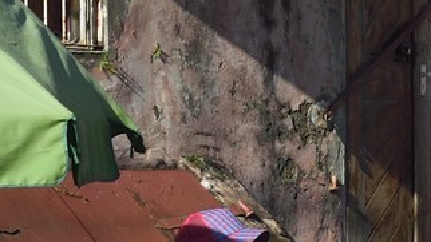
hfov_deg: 9.4
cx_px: 969
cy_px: 131
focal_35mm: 208
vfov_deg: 5.8
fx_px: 2377
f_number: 14
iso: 200
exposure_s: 1/320
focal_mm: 40
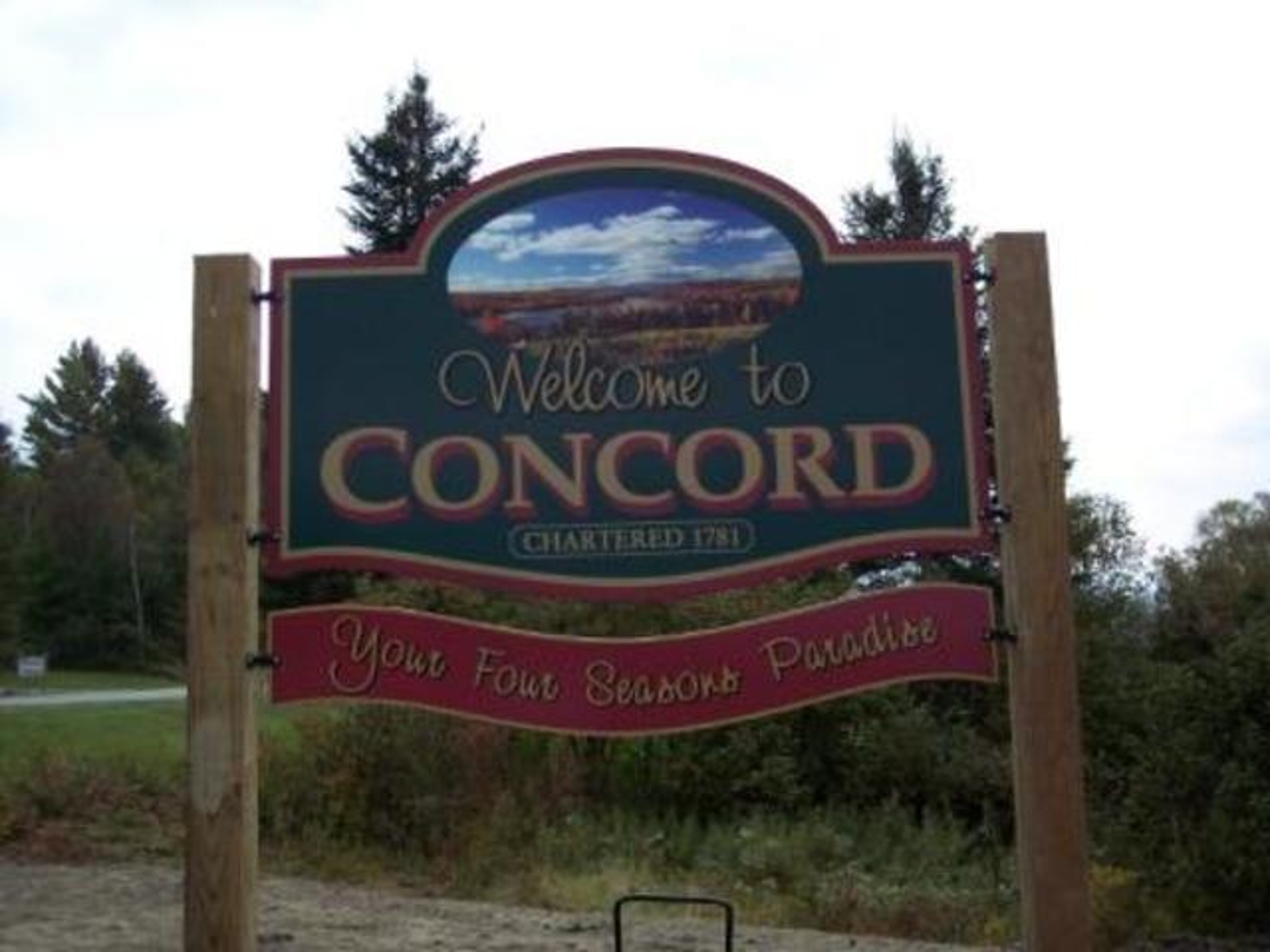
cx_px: 635
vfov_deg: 36.8
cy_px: 476
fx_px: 1431
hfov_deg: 47.9
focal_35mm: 39
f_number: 3.4
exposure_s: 1/500
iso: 100
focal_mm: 8
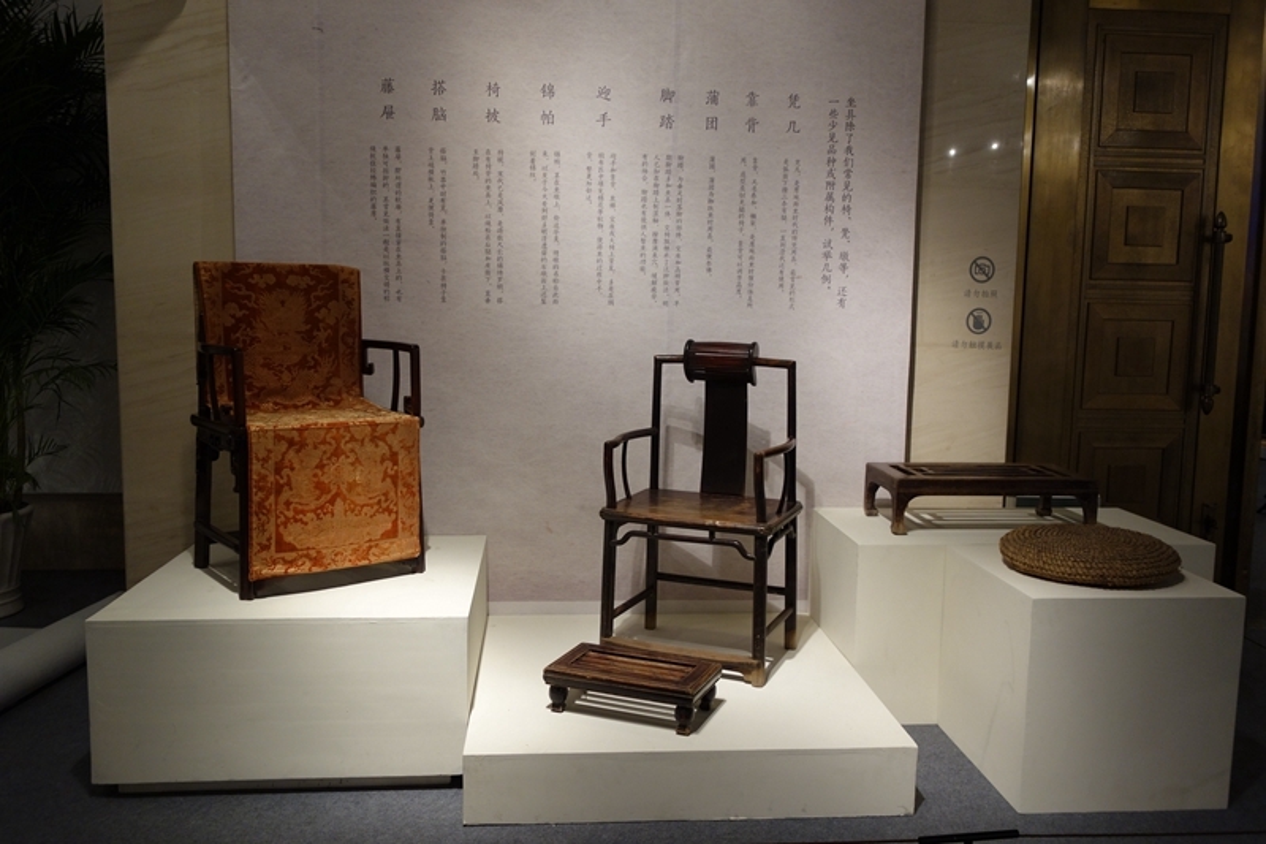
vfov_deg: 43.6
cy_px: 422
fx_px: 1055
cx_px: 633
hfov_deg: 61.9
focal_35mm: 30
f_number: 2.2
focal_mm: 11.04
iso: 250
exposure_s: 1/30
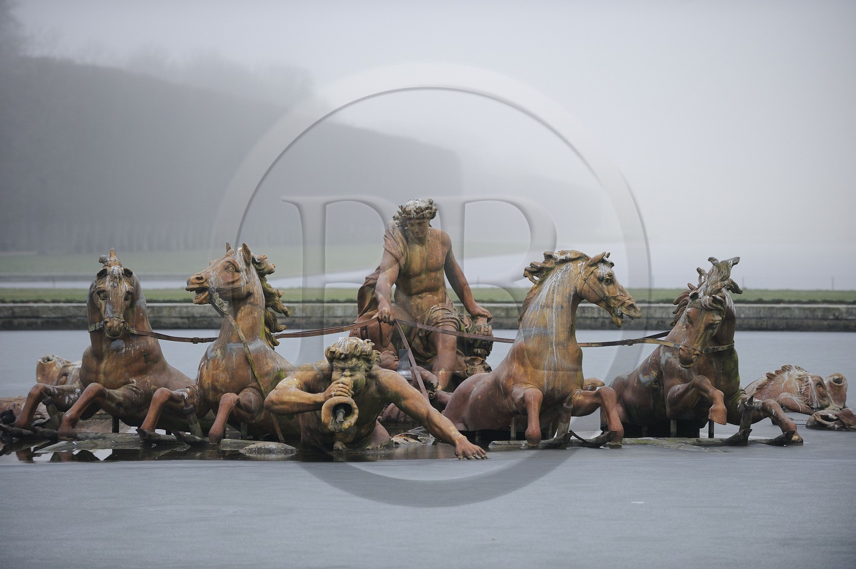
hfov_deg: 12.1
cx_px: 428
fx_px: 4039
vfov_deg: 8.1
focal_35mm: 170
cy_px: 284
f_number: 3.2
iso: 800
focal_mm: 170
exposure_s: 1/640
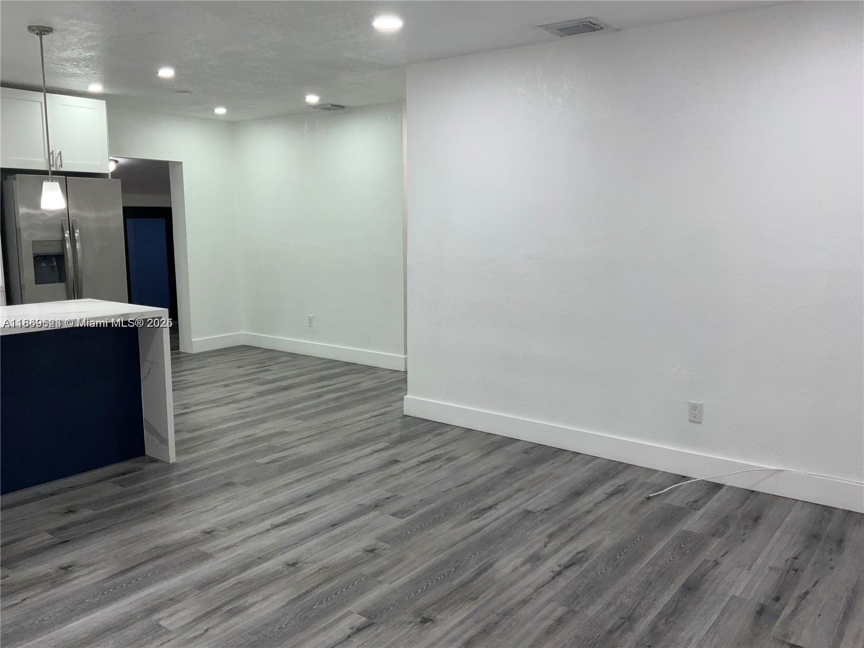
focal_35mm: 29
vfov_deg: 48.2
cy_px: 324
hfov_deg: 61.7
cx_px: 432
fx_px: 724
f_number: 1.8
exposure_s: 1/60
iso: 25
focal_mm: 3
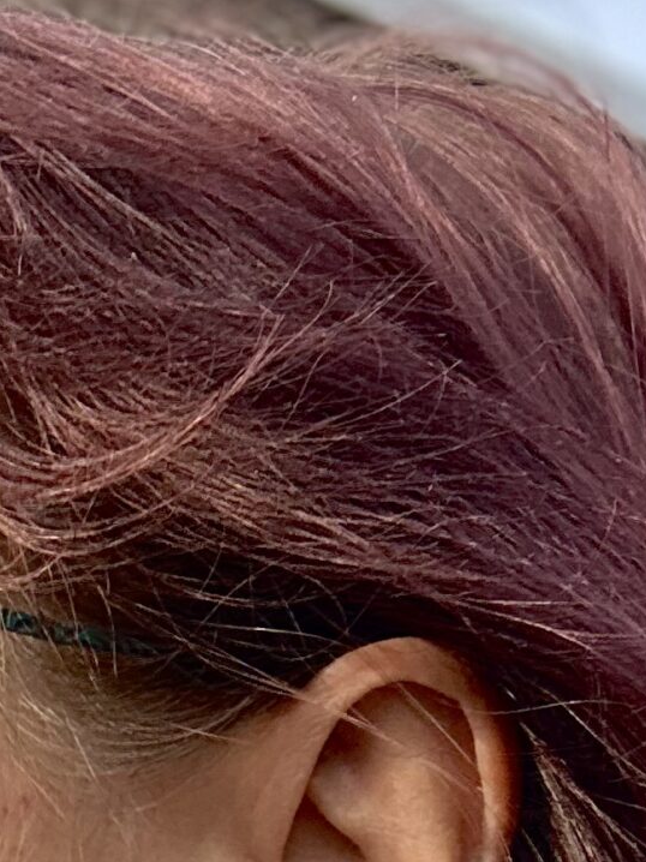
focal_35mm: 107
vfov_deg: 17.1
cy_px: 1171
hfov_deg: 13.3
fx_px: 2664
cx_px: -195
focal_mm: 2.69
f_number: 1.9
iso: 25
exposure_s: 1/378
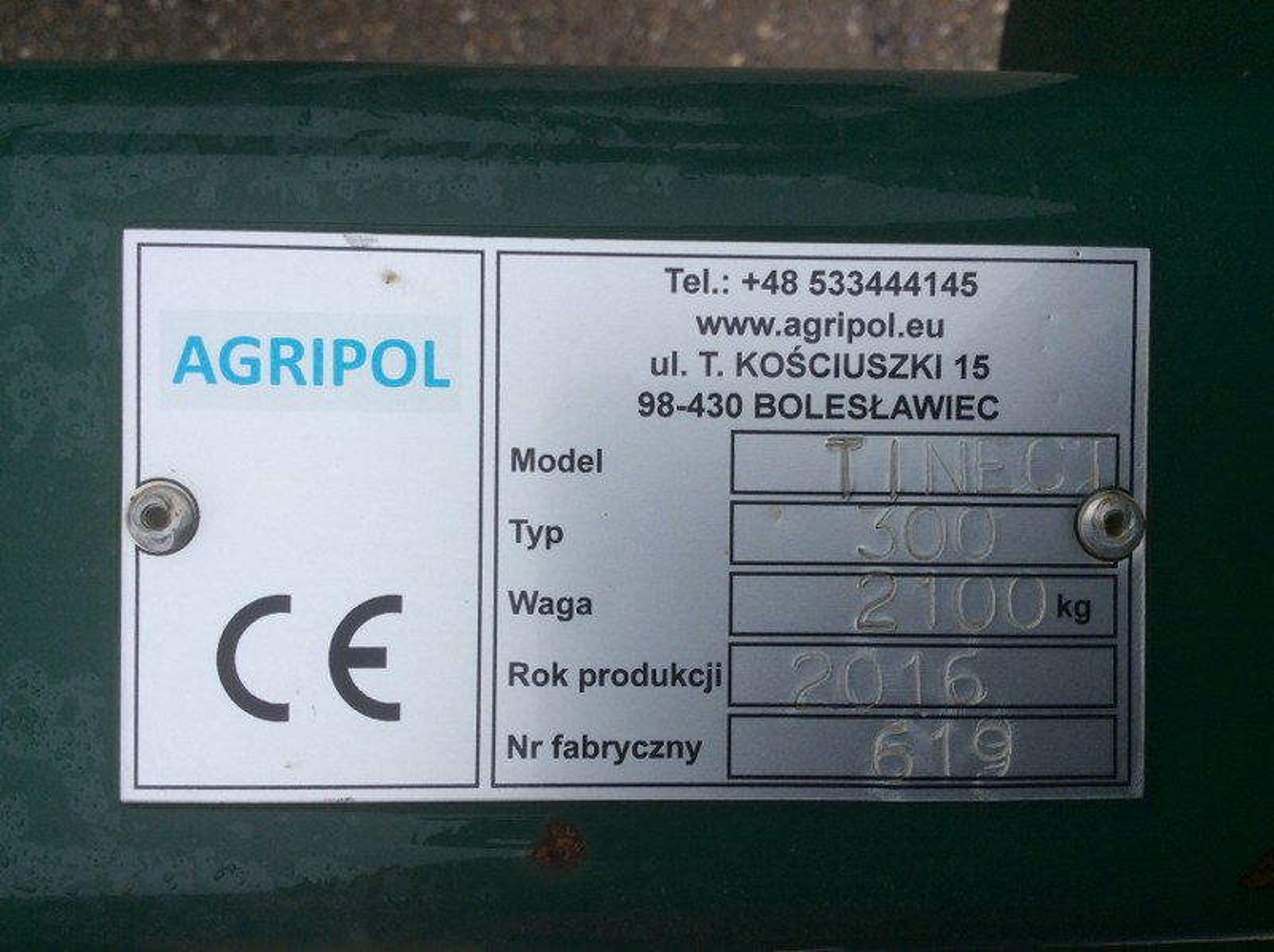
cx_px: 637
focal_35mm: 32
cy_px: 476
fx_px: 1176
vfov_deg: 44.1
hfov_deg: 56.9
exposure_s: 1/400
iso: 32
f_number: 2.4
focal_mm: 3.3
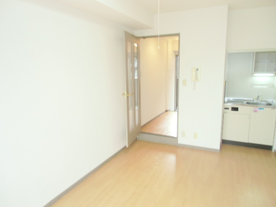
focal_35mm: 24
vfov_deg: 56.8
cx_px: 138
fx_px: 191
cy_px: 104
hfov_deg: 71.6
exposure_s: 1/50
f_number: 3
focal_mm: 4.24
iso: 400
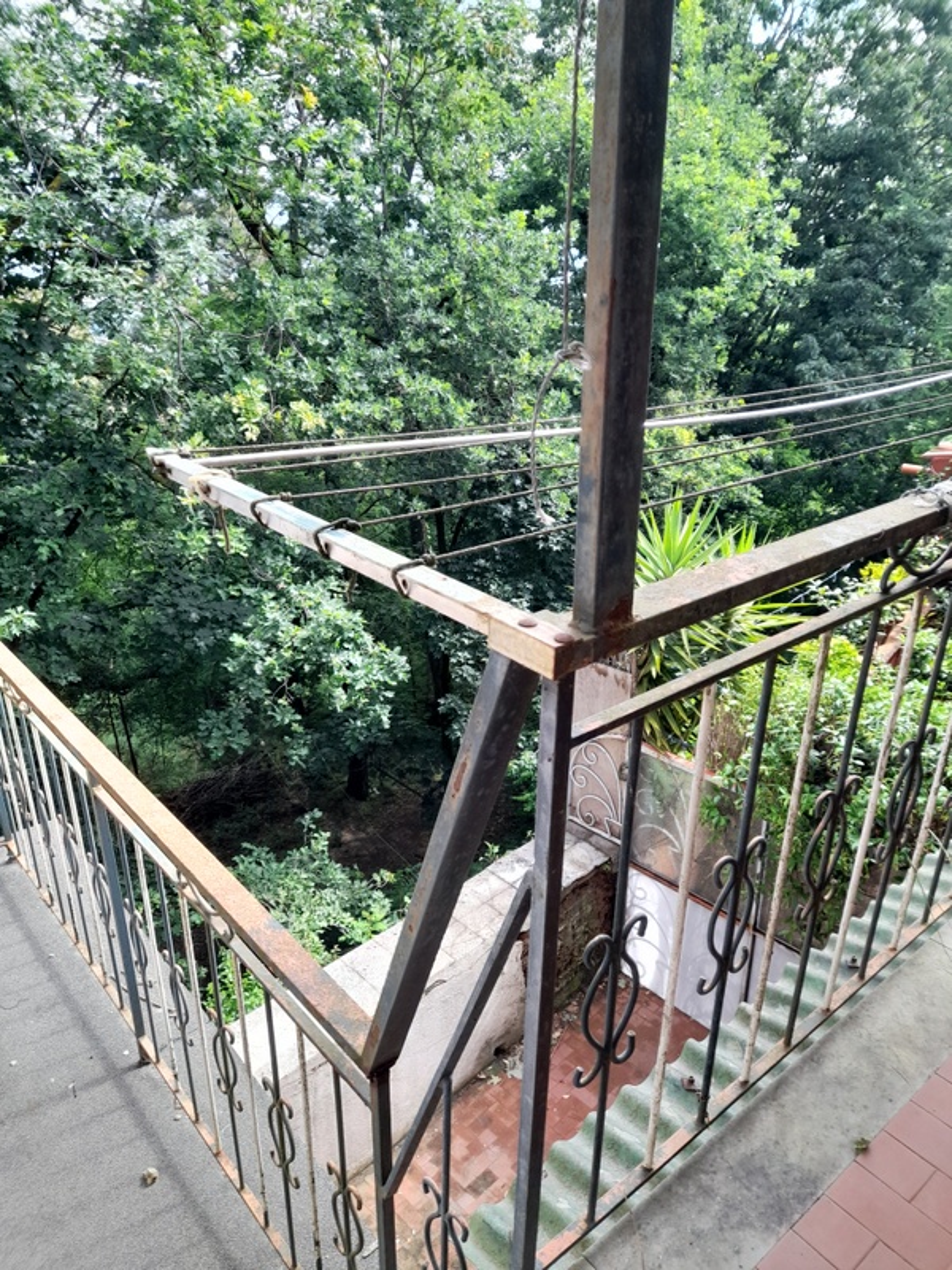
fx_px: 917
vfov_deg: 69.4
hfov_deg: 54.9
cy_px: 635
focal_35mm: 25
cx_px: 476
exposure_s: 1/100
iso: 25
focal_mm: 4.6
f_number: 2
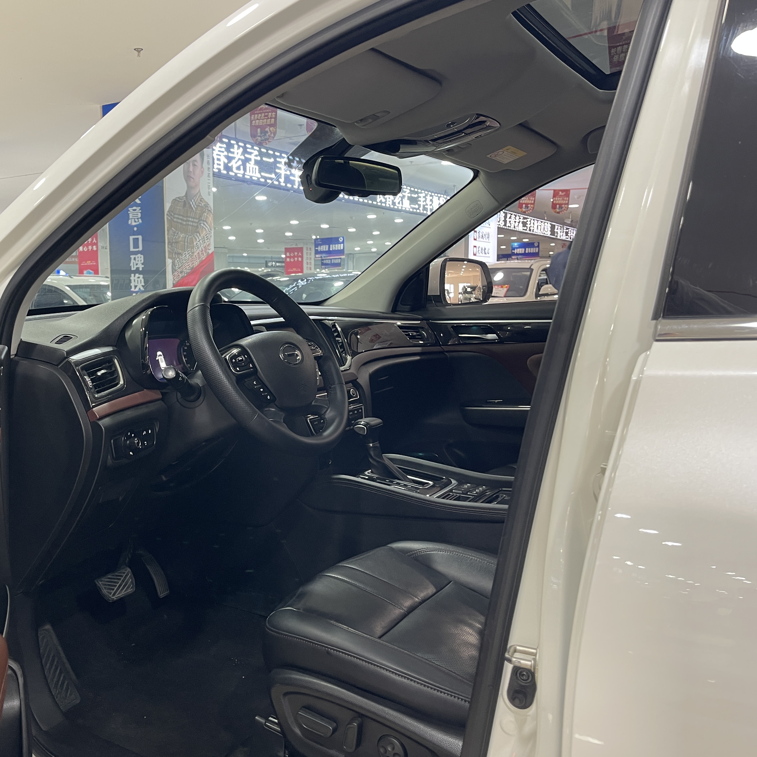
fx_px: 742
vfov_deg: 54.0
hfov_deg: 53.1
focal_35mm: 30
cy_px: 384
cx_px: 258
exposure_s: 1/46
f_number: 1.6
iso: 125
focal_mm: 5.1
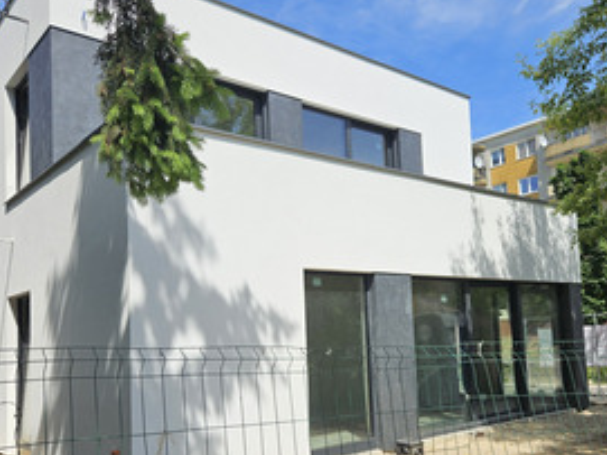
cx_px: 334
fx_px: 596
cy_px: 303
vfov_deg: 41.2
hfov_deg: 53.9
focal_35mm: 34
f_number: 1.8
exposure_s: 1/2937
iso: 25
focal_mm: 5.4
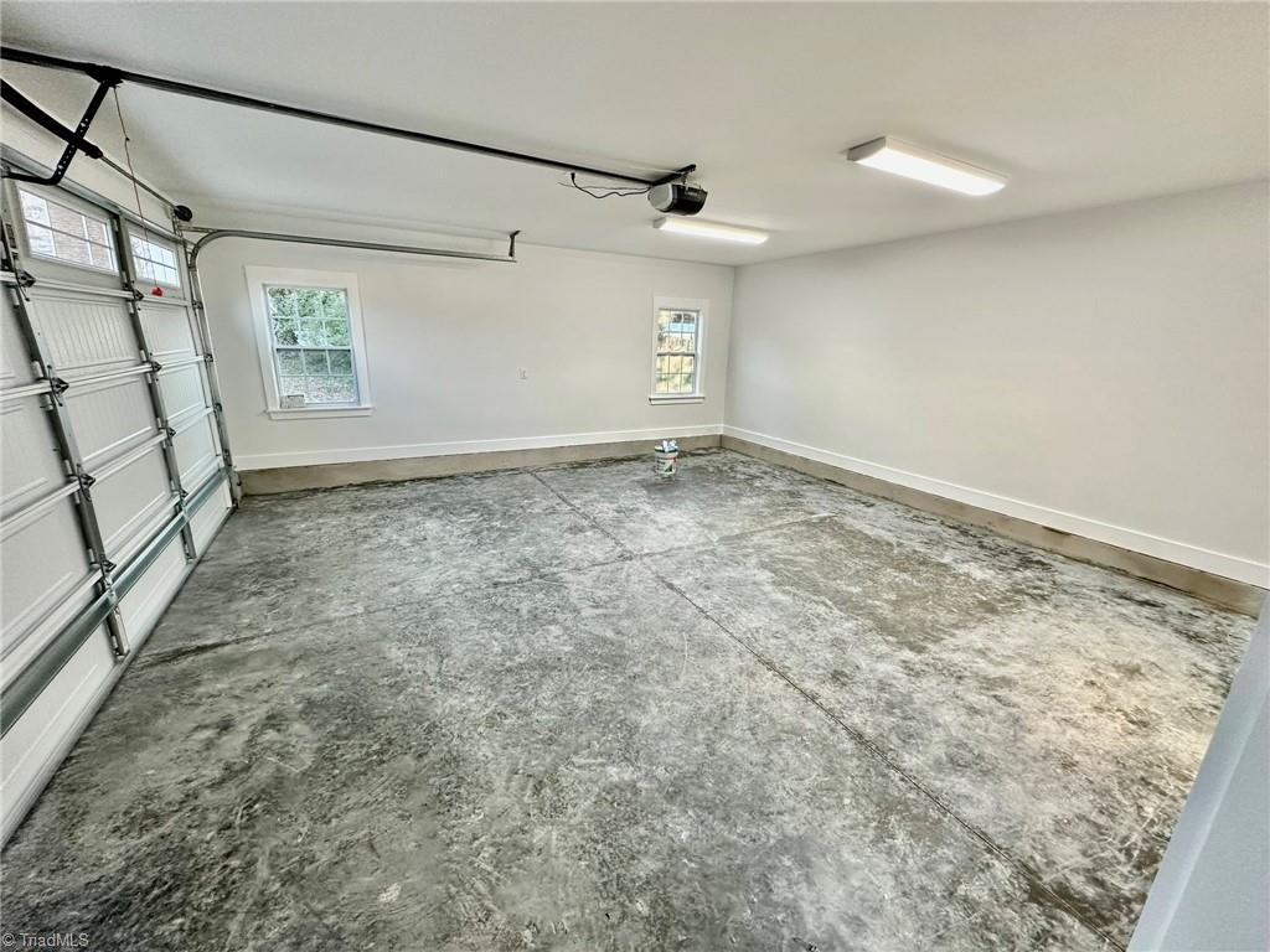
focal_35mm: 14
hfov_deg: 102.1
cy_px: 476
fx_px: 514
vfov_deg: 85.7
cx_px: 635
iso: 200
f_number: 2.2
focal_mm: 2.22
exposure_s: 1/120
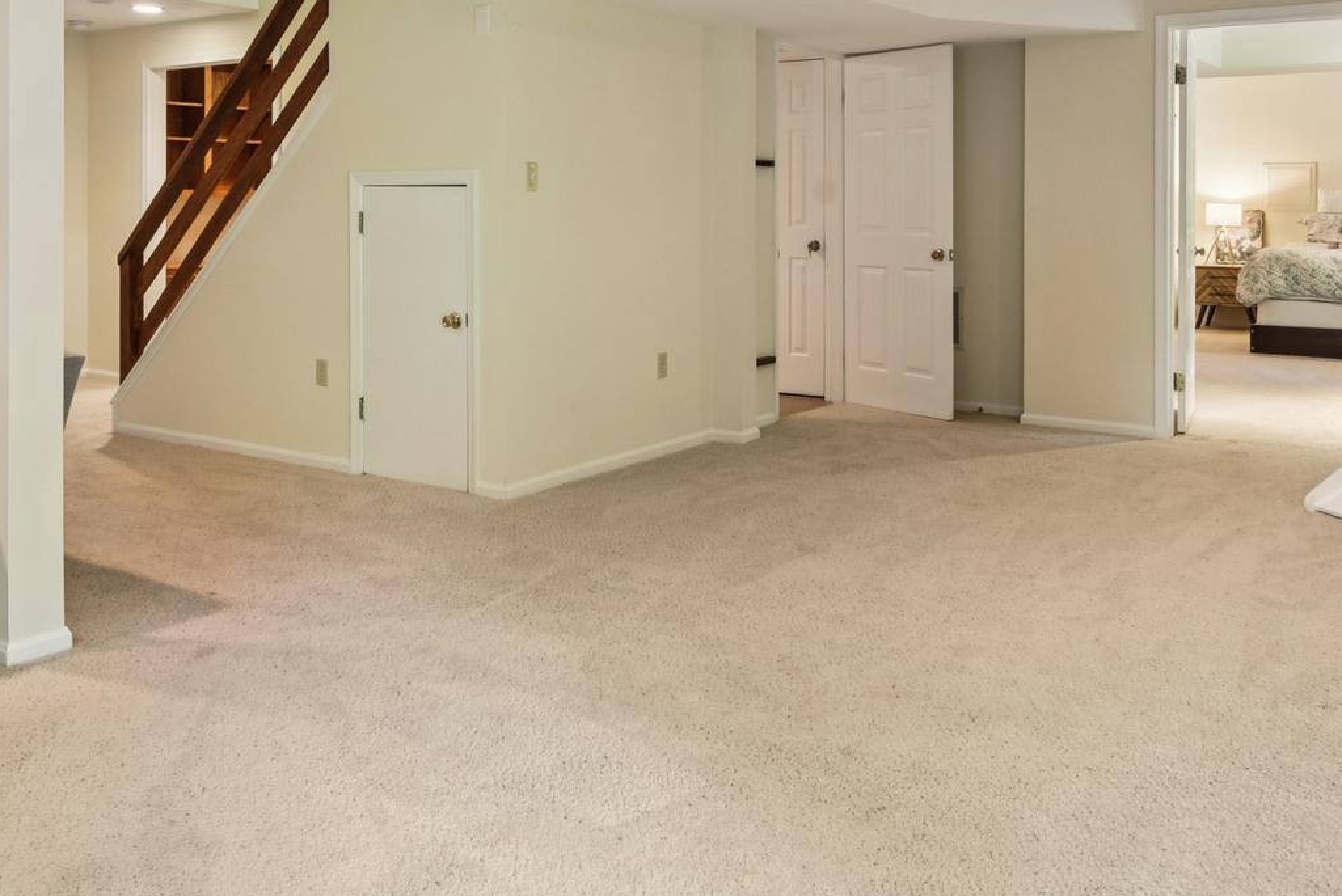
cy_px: 195
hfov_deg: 58.7
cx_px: 676
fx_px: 1194
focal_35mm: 32
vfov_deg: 39.7
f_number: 8
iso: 400
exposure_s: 1/6
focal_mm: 16
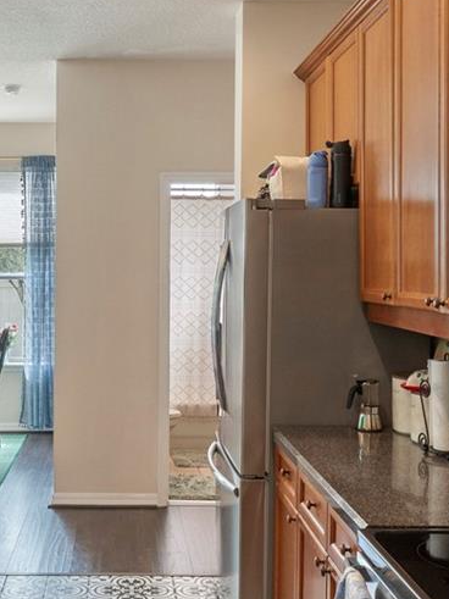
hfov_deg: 30.5
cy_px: 265
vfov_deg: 40.4
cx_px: 135
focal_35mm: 47
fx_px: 813
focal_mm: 10
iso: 320
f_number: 7.1
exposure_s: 1/10
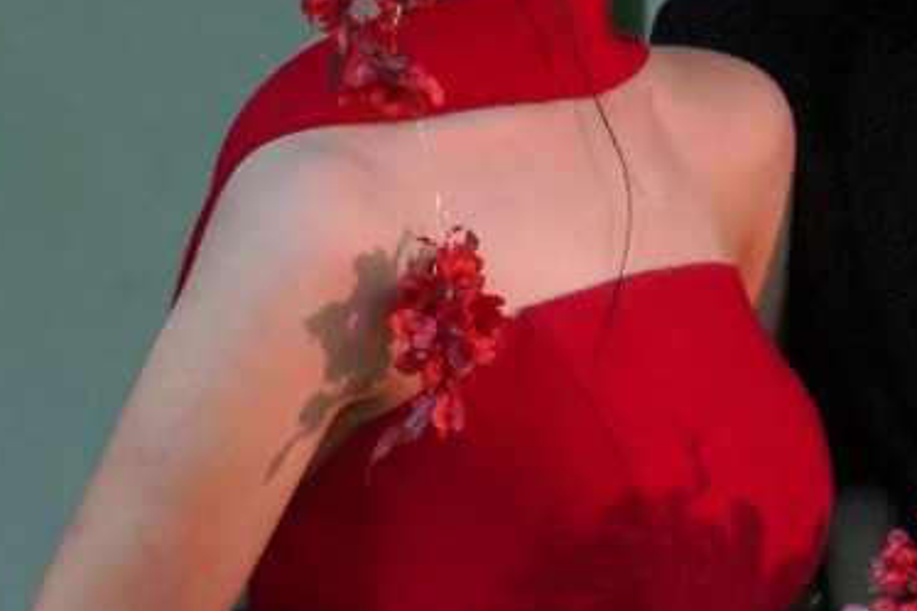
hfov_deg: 2.8
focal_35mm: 748
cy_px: -18
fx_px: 19044
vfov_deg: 1.8
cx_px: 819
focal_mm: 200
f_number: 5.6
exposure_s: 1/20
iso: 100
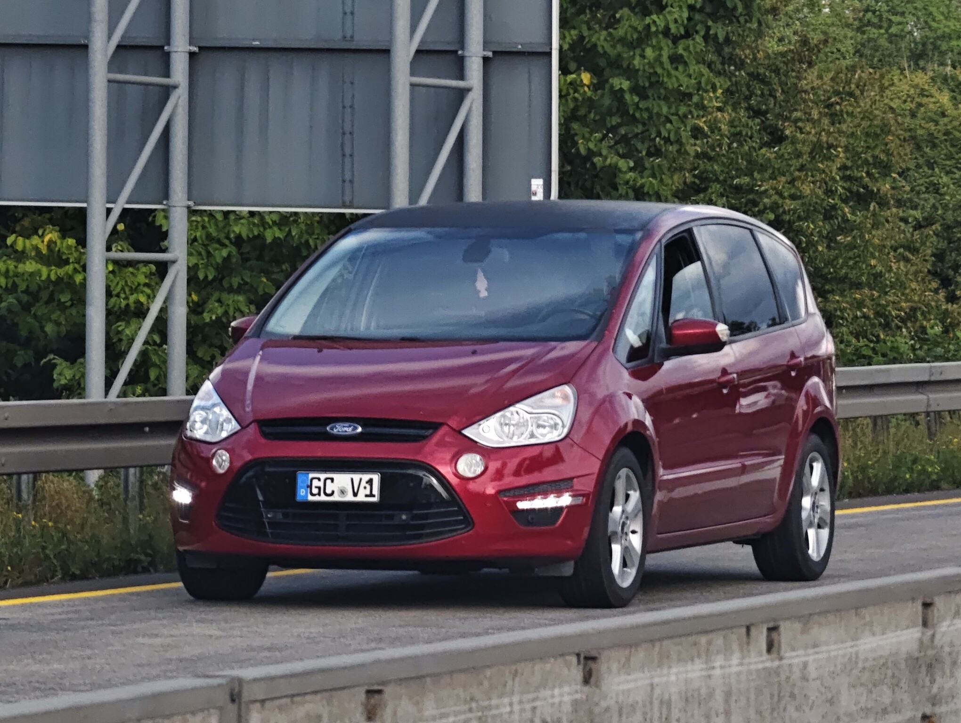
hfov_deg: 23.0
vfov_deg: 17.4
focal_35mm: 85
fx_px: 2363
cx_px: 480
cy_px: 362
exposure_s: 1/1600
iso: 421
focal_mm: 22.5
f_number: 2.3
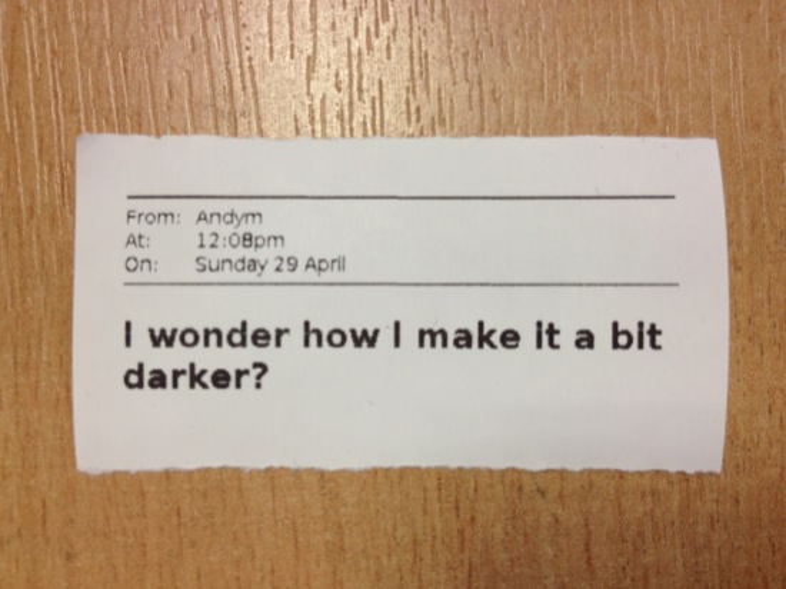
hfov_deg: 52.6
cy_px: 294
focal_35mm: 35
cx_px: 393
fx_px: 794
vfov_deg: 40.7
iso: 64
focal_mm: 4.28
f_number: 2.4
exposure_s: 1/40
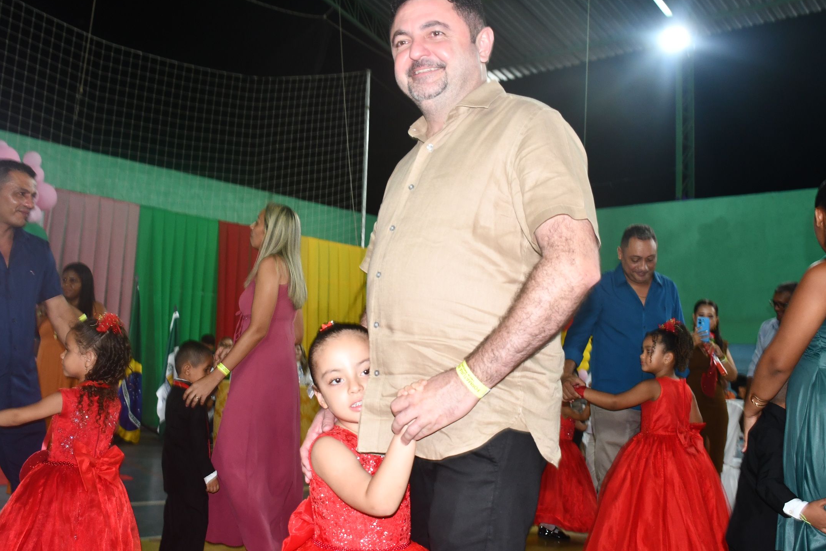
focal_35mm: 39
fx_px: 895
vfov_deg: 34.2
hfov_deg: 49.5
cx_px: 400
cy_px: 248
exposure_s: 1/60
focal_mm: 20
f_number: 3.5
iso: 800
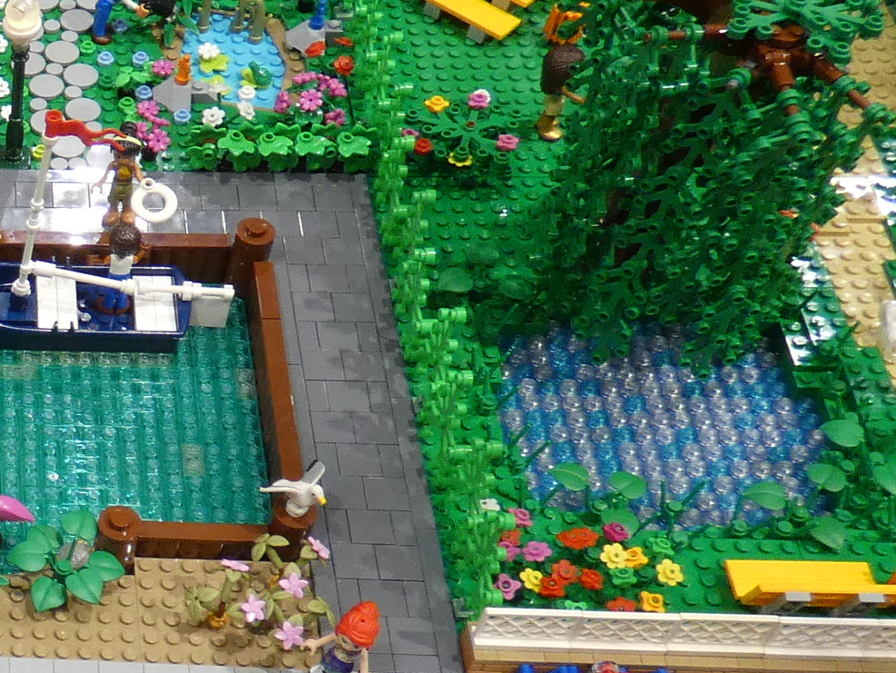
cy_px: 445
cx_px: -379
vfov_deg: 21.0
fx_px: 1813
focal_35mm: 70
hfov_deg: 23.3
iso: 200
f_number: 2.8
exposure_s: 1/40
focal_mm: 3.6
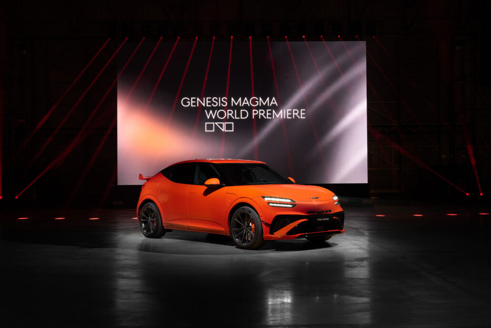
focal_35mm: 43
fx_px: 587
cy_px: 164
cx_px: 246
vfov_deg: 31.2
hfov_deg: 45.4
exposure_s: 1/40
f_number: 8
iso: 160
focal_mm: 43
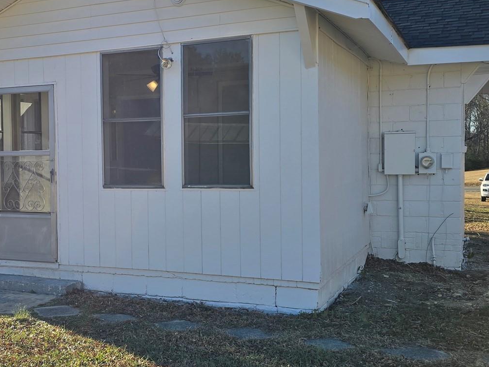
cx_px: 131
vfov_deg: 30.9
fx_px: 664
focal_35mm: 47
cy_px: 181
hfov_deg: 39.5
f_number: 1.7
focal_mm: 6.3
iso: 12
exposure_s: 1/868
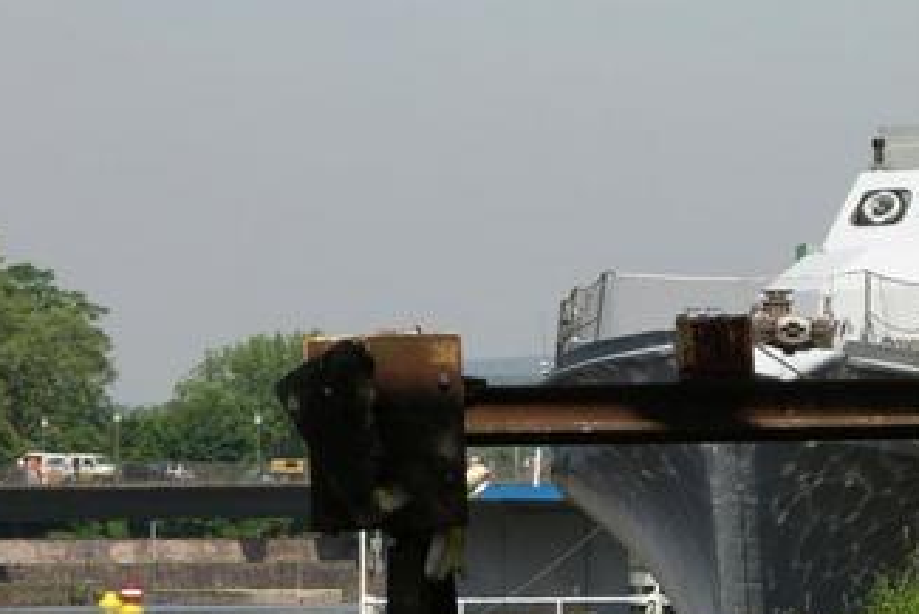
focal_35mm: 383
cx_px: 800
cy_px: 424
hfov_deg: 5.4
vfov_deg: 3.6
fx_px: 9781
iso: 64
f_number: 5.6
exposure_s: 1/500
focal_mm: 39
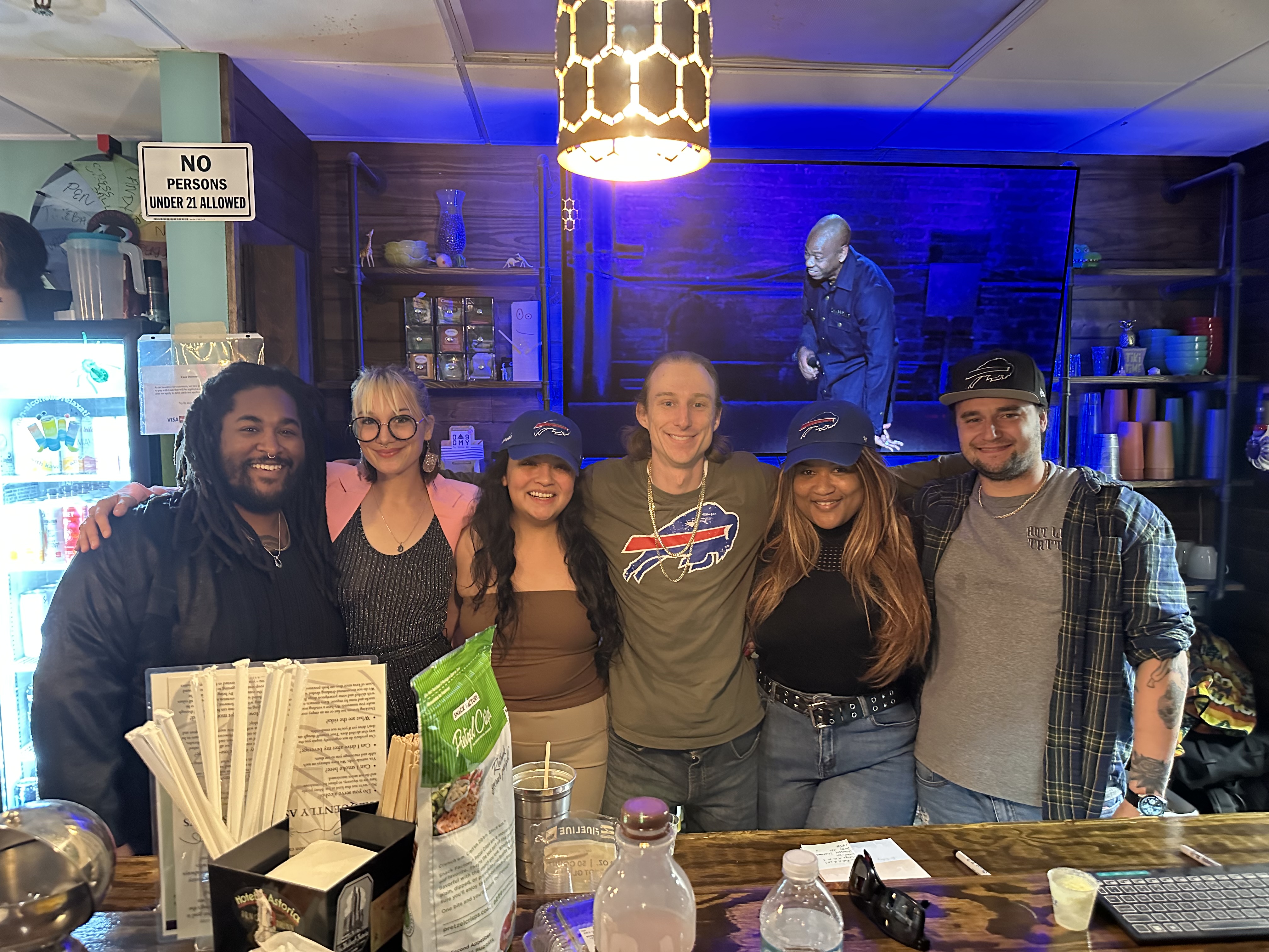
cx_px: 634
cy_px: 476
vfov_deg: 56.8
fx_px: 880
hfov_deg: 71.6
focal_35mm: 24
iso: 1000
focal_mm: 6.86
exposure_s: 1/30
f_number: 1.78
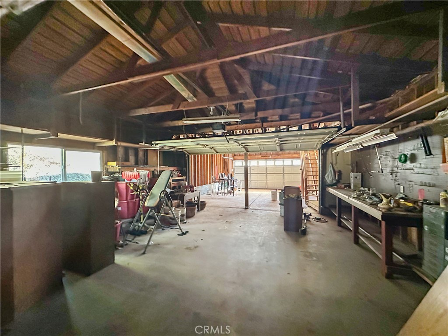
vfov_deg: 85.7
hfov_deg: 102.1
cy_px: 168
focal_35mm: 14
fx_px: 181
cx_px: 224
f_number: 2.2
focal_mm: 2.22
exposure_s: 1/60
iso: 1250
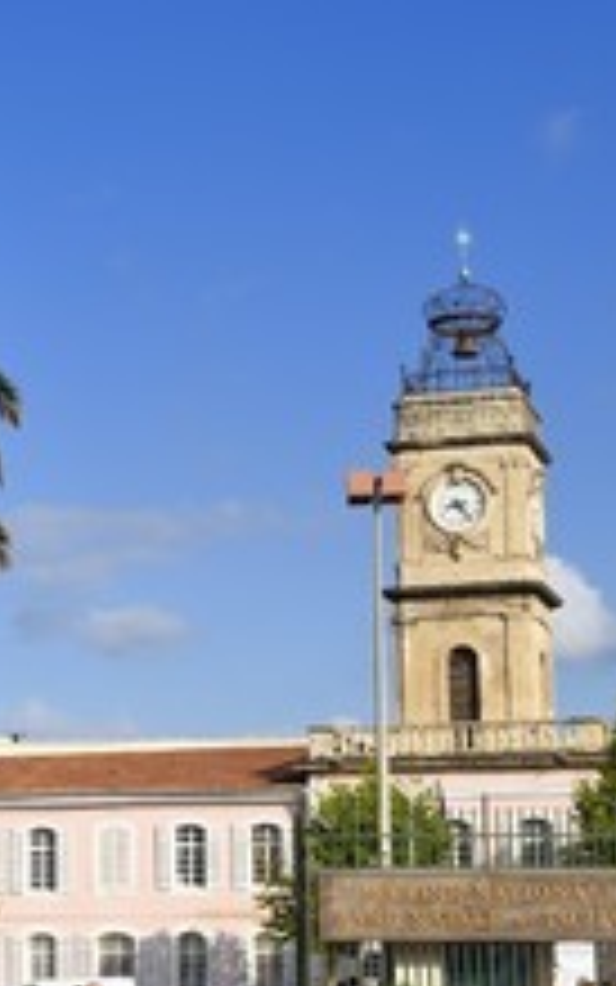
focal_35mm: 88
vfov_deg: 23.5
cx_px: 148
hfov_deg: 14.8
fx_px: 2362
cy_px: 536
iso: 200
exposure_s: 1/250
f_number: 14
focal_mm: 45
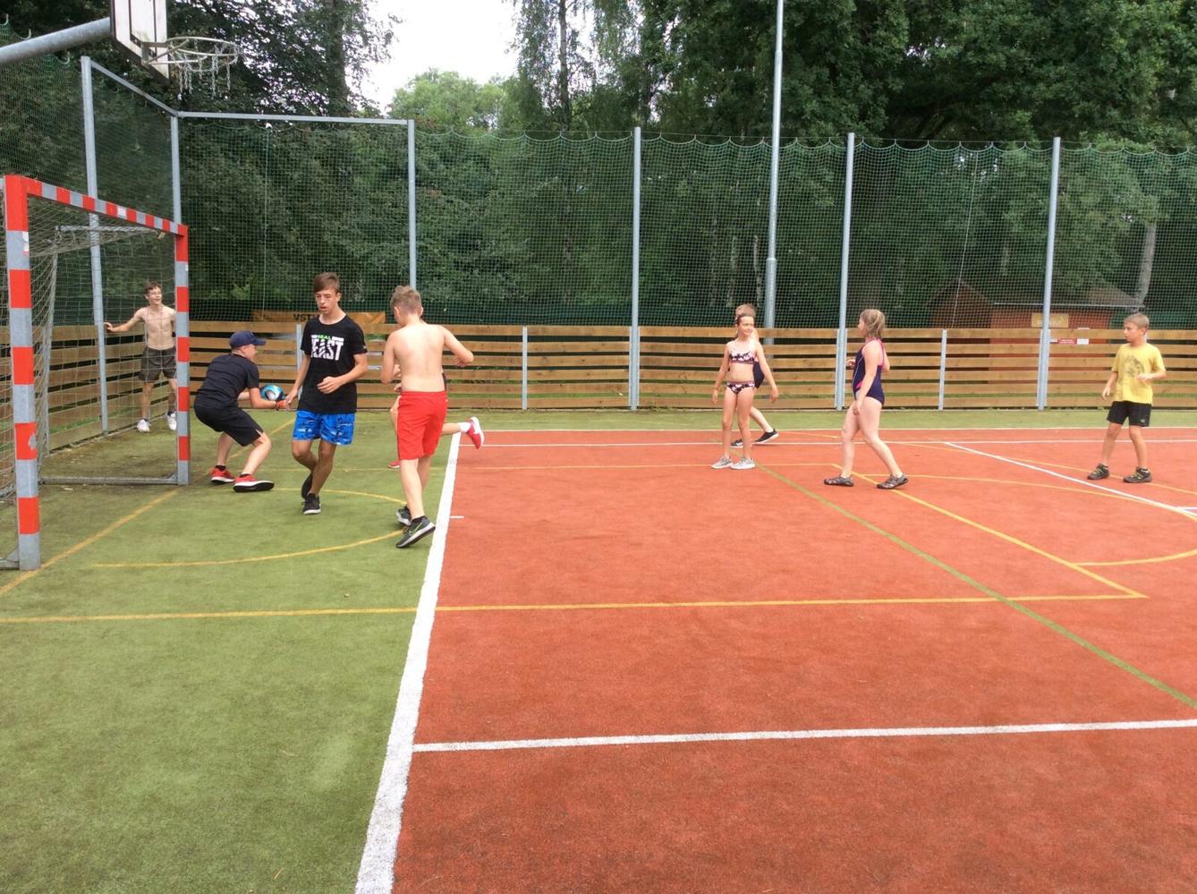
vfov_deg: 44.0
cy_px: 447
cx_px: 598
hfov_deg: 56.9
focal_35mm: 32
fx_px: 1105
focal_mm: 3.3
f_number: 2.4
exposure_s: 1/267
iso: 32
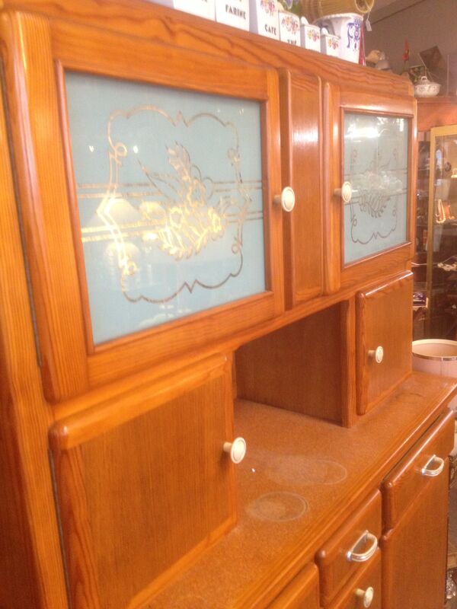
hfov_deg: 40.7
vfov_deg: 52.6
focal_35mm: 35
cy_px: 304
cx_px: 228
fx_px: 616
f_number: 2.4
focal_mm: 4.28
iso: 250
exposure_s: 1/20
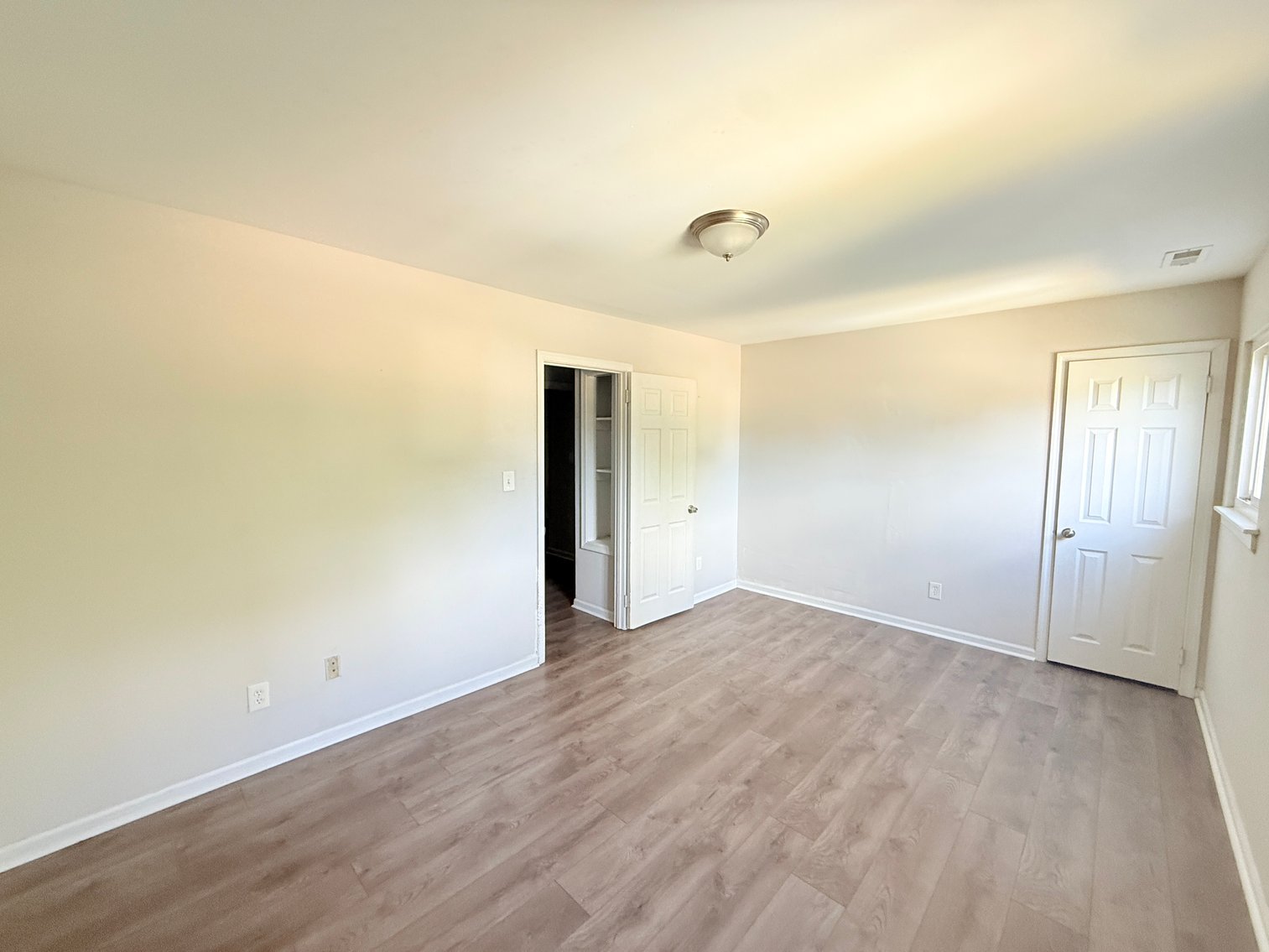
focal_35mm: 14
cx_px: 634
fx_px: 513
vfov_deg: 85.7
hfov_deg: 102.1
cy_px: 476
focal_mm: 2.22
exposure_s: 1/99
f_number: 2.2
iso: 320
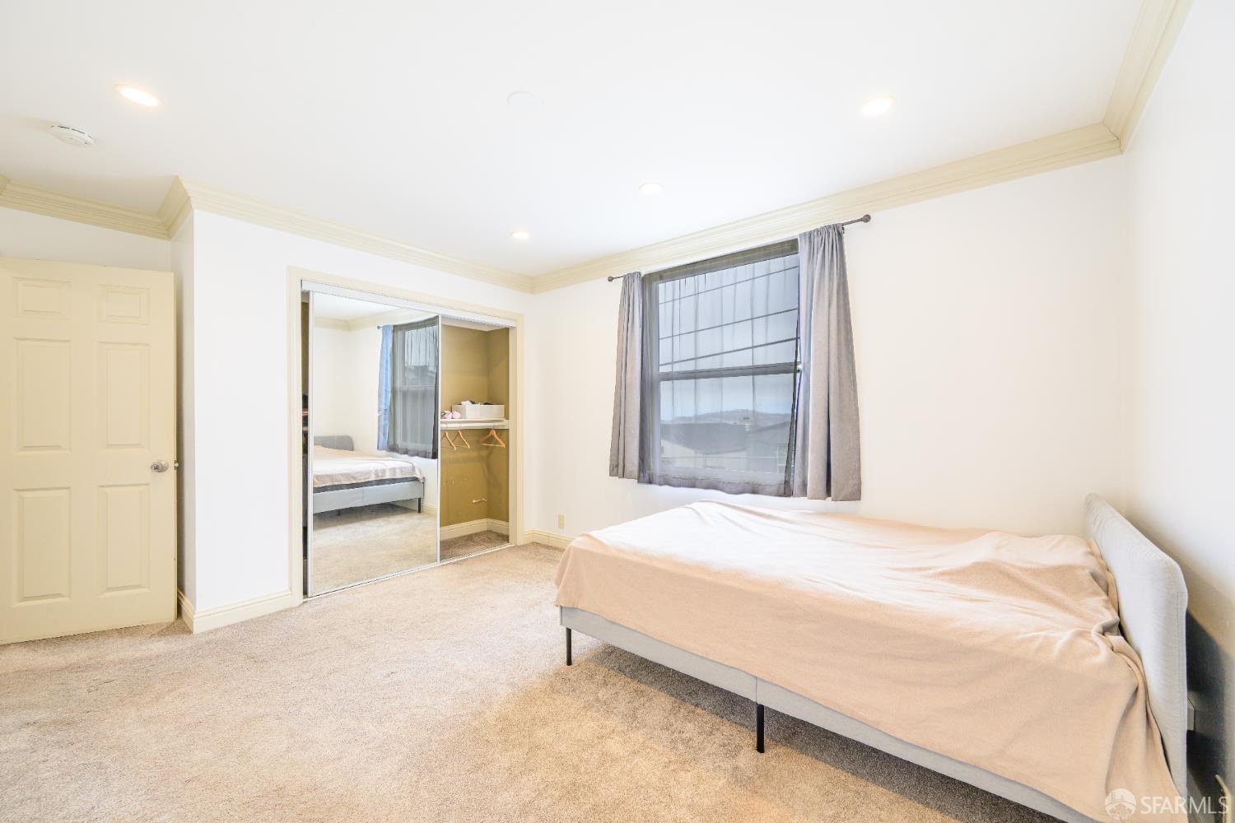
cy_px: 412
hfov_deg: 104.3
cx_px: 618
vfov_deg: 81.2
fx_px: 480
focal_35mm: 14
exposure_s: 1/100
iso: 200
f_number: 8
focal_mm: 14
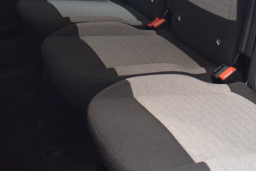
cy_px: 20
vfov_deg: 18.4
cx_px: 192
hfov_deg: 27.3
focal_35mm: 73
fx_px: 519
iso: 2200
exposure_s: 1/60
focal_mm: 20
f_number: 3.5
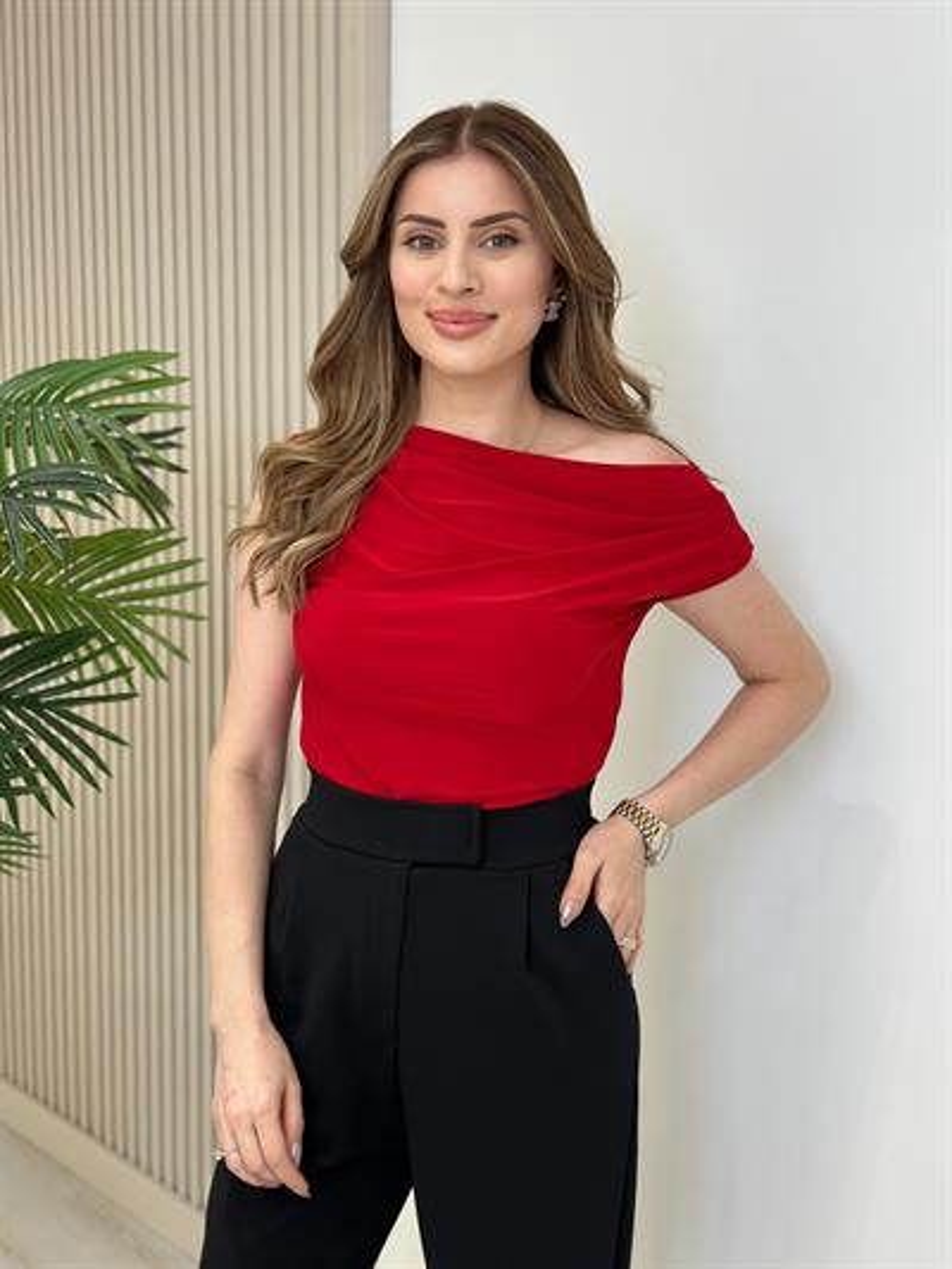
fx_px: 1759
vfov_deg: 39.6
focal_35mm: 48
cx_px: 476
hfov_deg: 30.3
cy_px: 634
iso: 80
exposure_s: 1/141
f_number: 1.78
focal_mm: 6.86
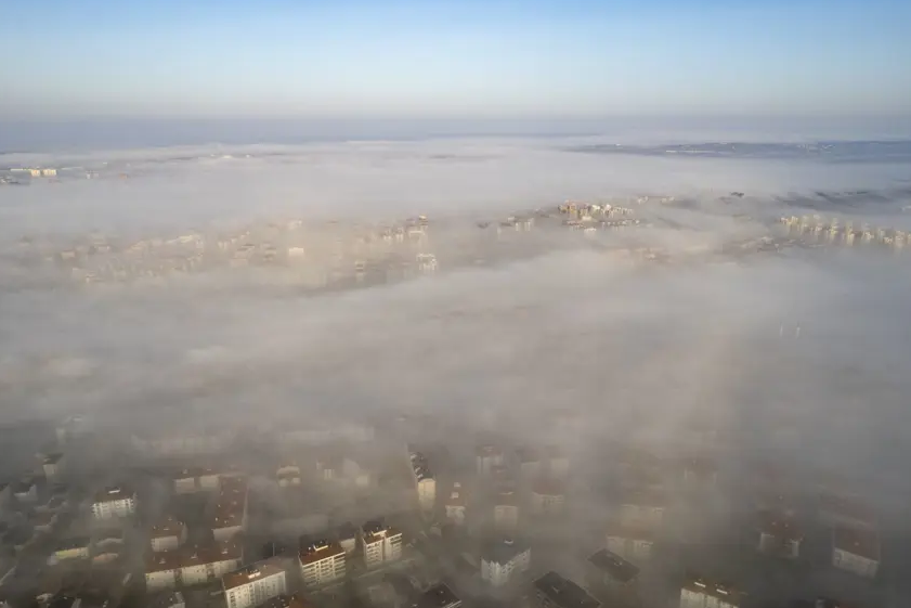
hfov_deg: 76.1
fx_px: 582
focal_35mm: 23
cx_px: 441
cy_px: 297
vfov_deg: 55.1
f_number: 2.8
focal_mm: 8.38
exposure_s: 1/1500
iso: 100
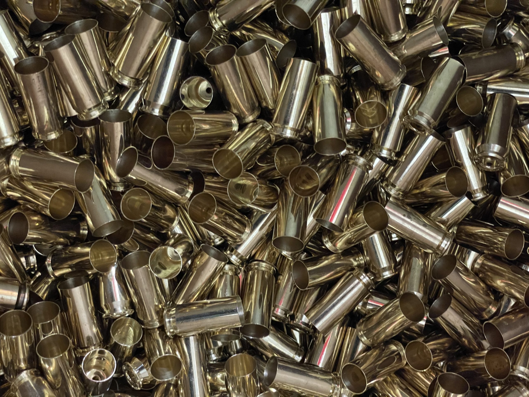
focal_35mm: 52
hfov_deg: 36.8
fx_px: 795
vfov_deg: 28.0
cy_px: 198
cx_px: 264
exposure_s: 1/30
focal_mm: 6
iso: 1600
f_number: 2
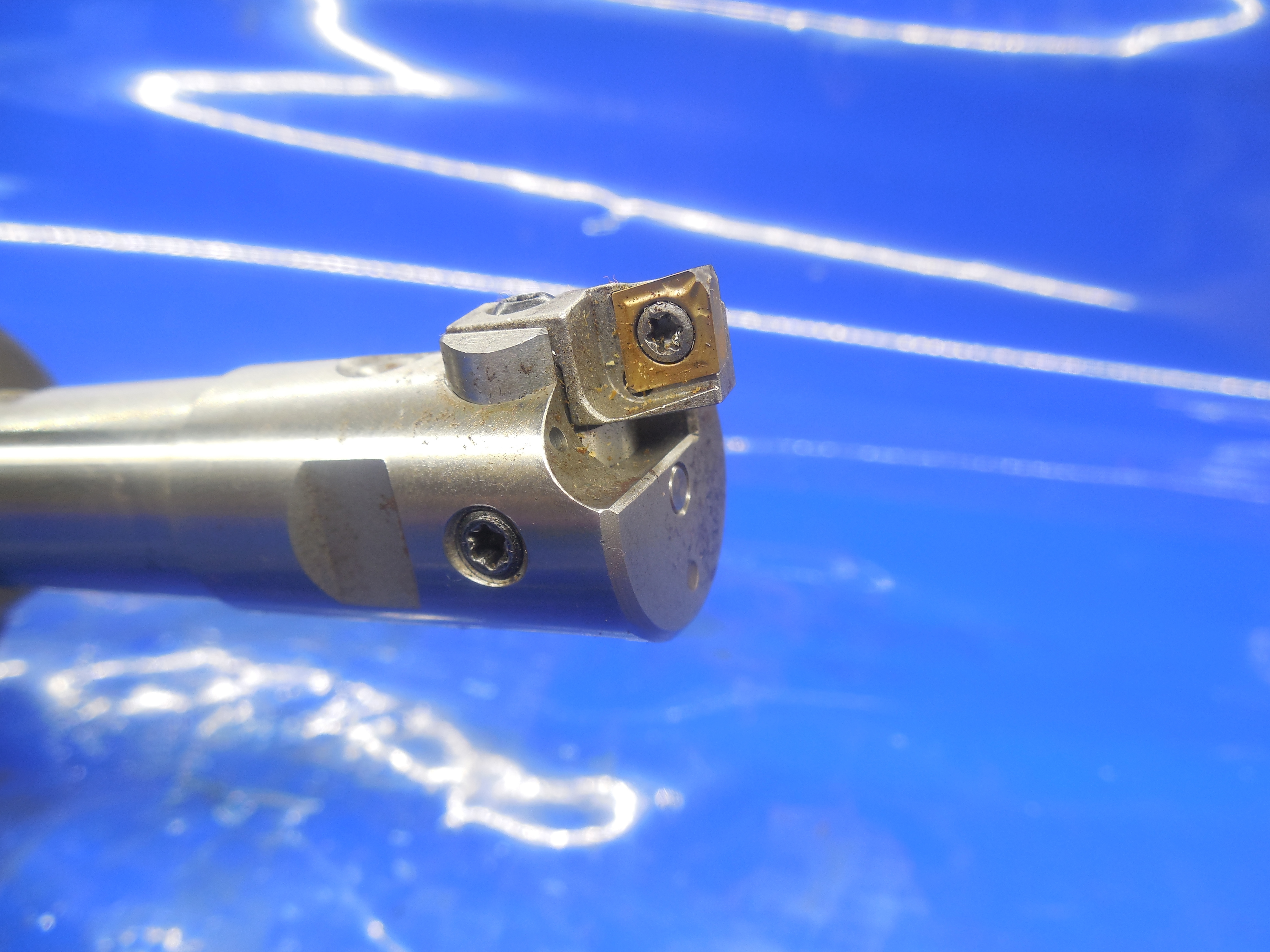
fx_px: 917
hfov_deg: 69.4
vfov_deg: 54.9
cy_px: 476
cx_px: 635
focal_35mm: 25
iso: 125
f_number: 3.3
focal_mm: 4.5
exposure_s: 1/50
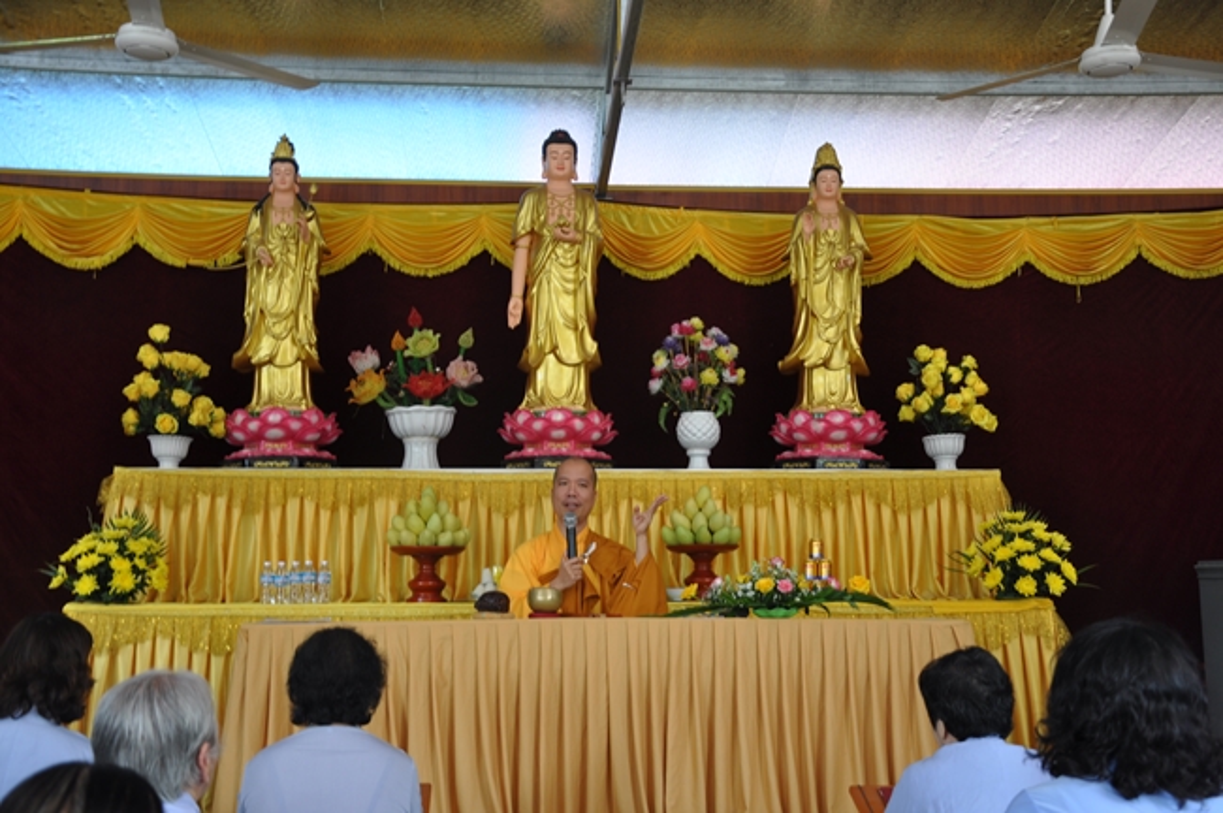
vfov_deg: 29.8
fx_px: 1527
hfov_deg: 43.6
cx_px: 612
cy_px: 406
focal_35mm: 45
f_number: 5
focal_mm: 30
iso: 200
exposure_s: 1/25
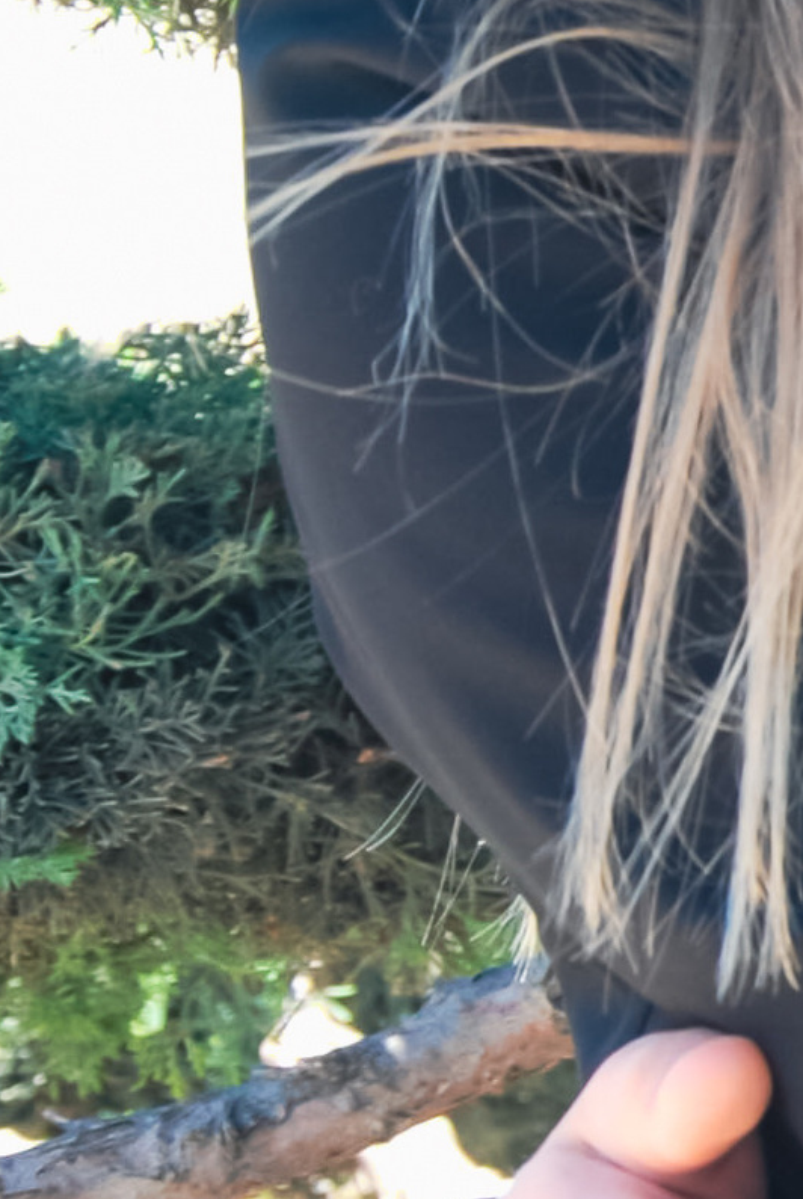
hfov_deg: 3.8
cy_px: 340
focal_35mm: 361
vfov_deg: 5.7
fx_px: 12036
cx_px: 1926
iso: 100
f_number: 5.6
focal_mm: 50
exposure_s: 1/50
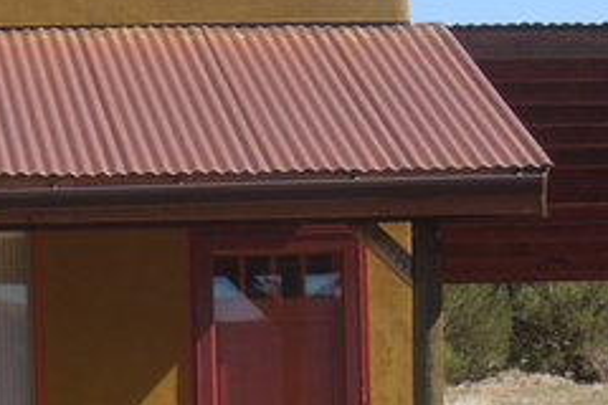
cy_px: 509
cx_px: 170
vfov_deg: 5.7
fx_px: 4053
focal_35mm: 240
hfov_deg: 8.6
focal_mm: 9.8
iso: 100
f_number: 4.2
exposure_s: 1/640
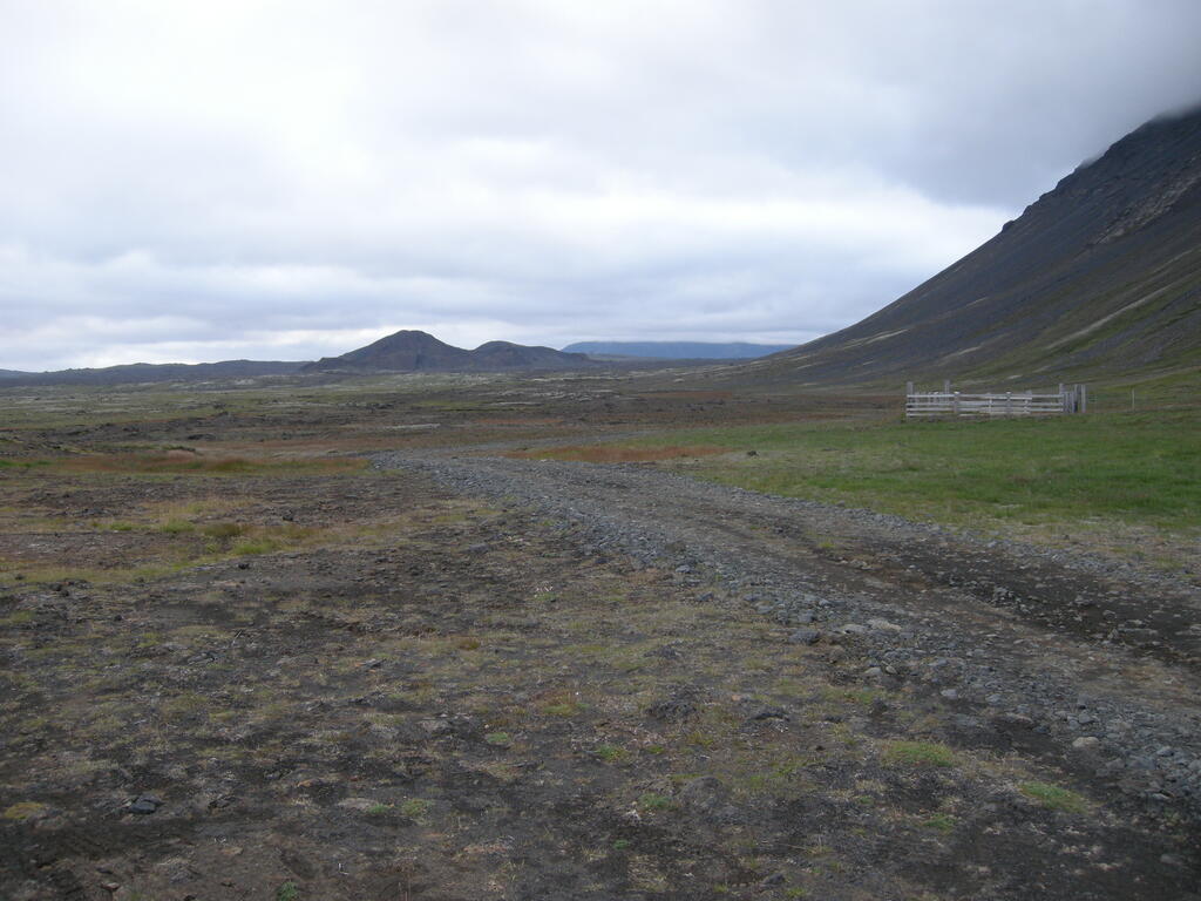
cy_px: 450
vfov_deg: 40.7
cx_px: 600
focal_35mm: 35
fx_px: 1214
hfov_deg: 52.6
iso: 100
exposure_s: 1/64.1
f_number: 3
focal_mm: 7.5
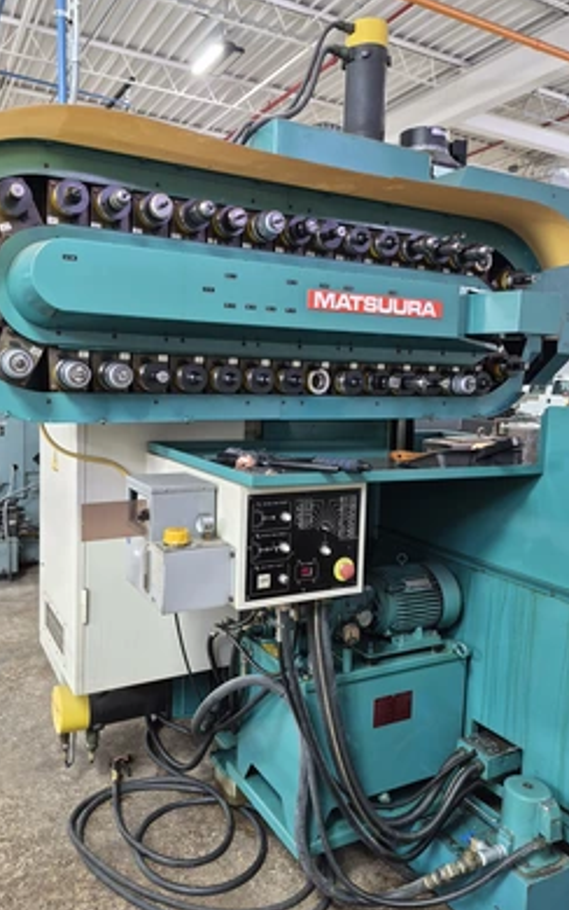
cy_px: 453
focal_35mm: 25
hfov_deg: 49.2
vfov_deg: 72.5
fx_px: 620
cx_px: 257
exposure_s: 1/120
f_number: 1.8
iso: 250
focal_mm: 5.4
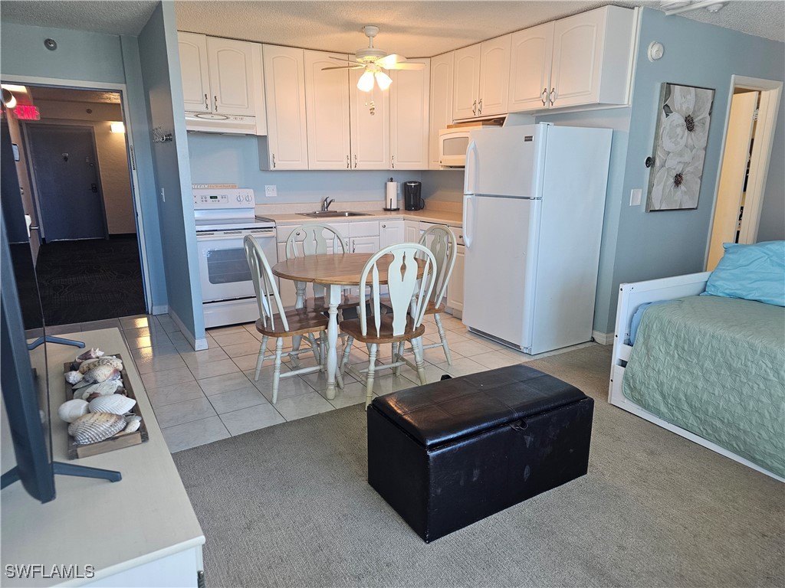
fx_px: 522
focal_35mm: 23
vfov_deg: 58.9
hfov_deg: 73.9
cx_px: 392
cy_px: 294
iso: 250
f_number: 1.7
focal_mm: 6.3
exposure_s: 1/120
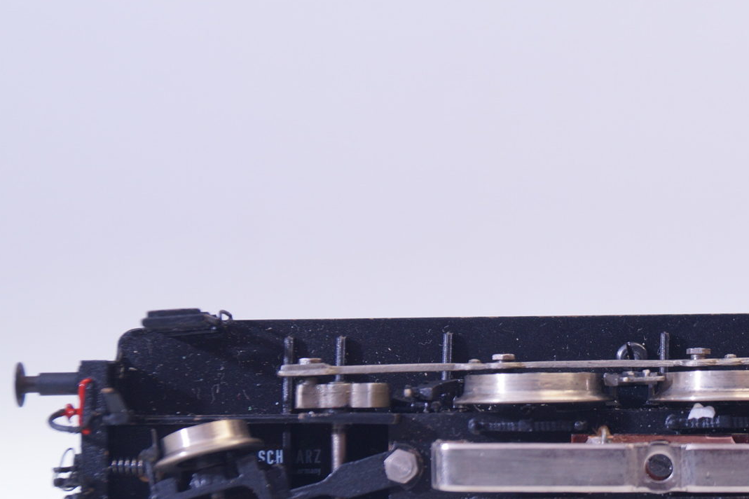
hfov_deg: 17.5
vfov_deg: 11.9
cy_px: 307
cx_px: 680
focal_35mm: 115
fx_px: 2392
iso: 200
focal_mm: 40
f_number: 8
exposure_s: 1/15
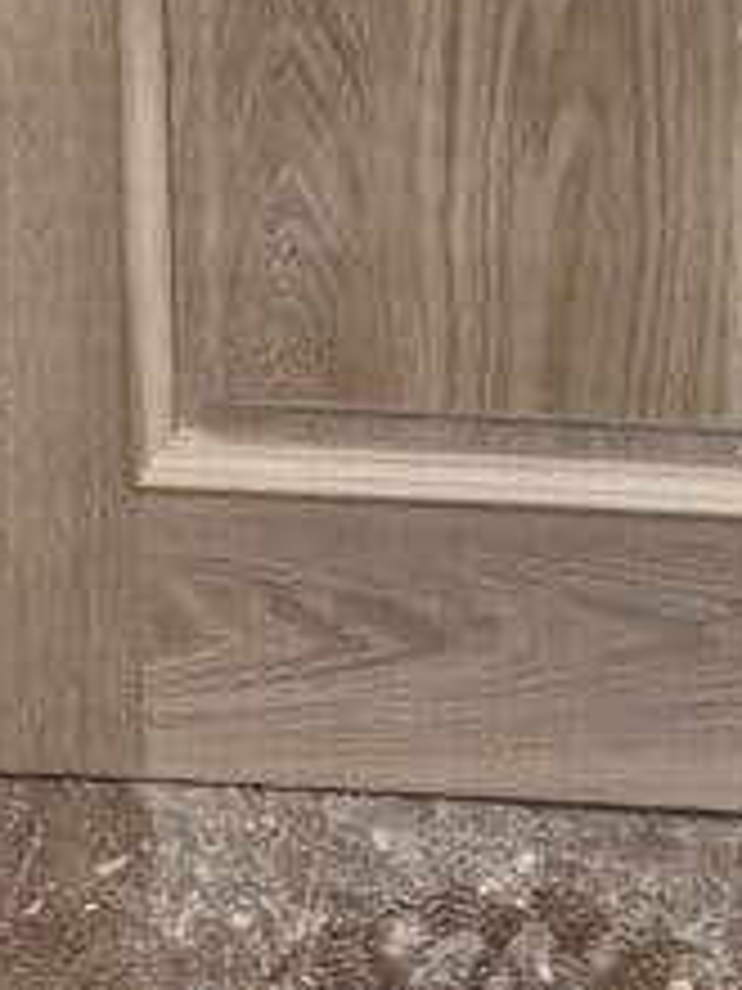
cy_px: -994
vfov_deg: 15.0
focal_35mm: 107
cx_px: 625
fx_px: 3058
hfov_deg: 13.7
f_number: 1.8
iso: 64
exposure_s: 1/100
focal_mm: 5.4
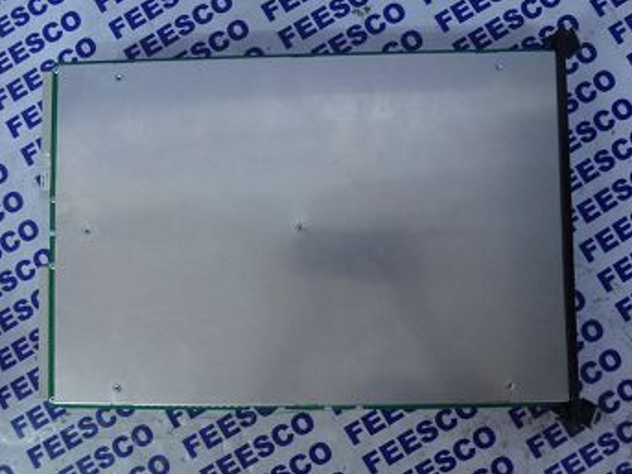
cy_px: 229
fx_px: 511
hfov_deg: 63.5
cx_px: 317
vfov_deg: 49.7
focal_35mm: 28
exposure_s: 1/10
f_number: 3.3
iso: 200
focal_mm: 4.3
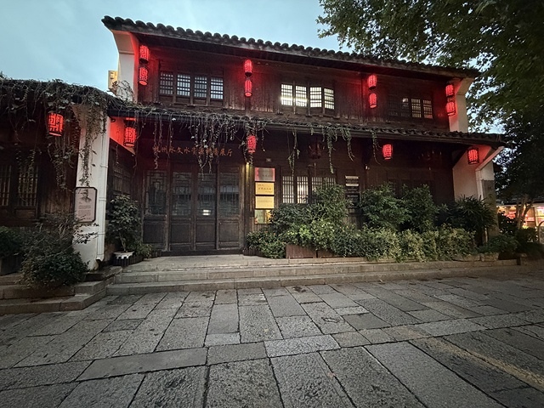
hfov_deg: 102.1
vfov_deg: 85.7
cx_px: 272
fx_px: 220
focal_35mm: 14
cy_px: 204
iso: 1250
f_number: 2.2
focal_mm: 2.22
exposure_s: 1/33
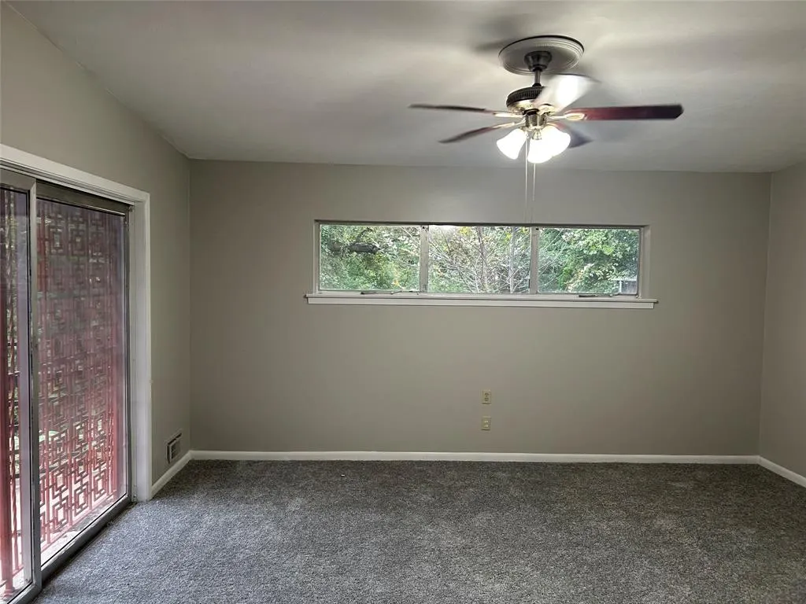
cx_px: 403
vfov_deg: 53.1
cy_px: 302
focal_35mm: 26
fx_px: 605
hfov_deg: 67.3
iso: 125
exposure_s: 1/60
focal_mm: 5.7
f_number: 1.5
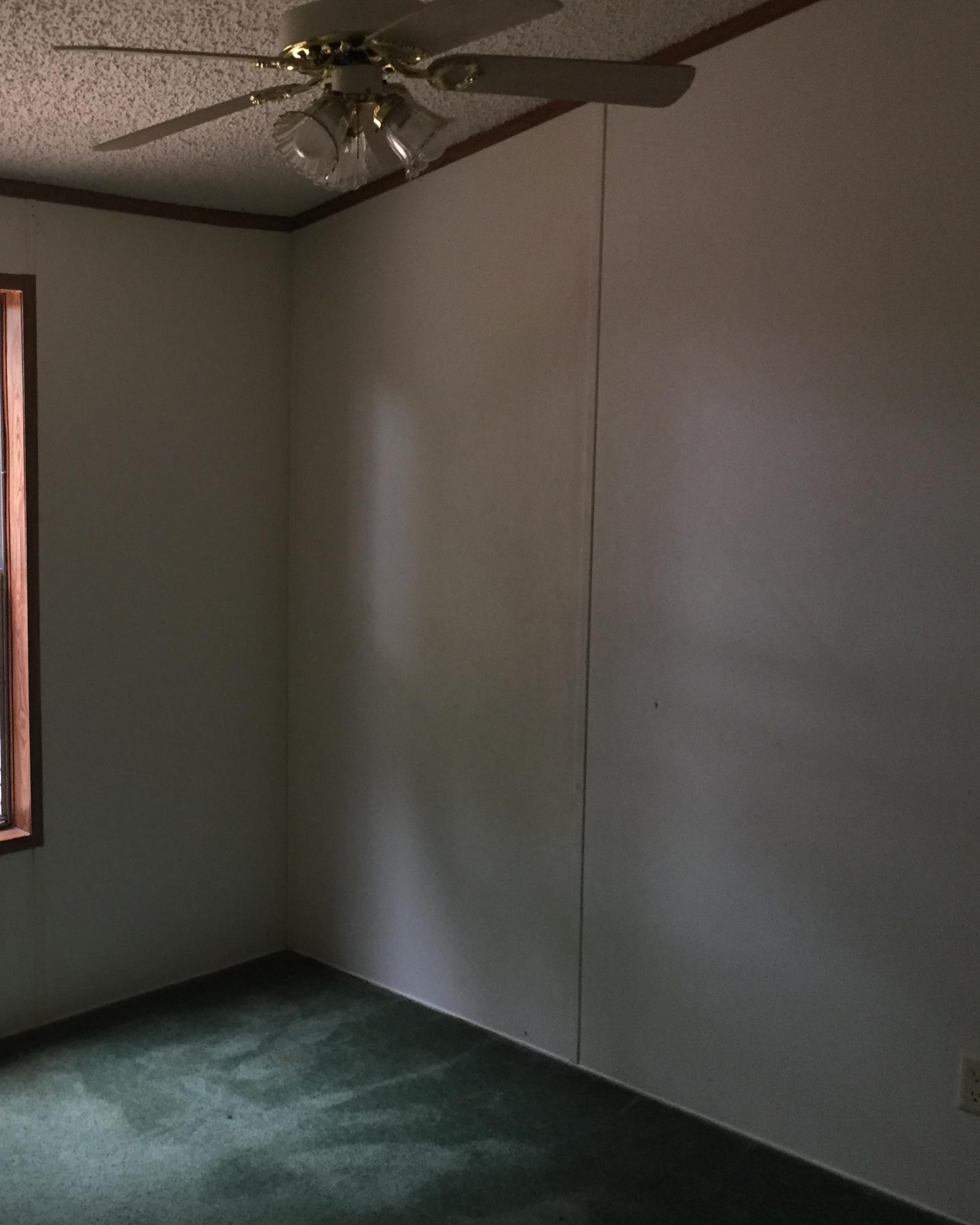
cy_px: 616
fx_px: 1378
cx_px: 231
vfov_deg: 47.9
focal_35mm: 38
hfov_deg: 38.1
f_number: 2.2
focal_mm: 4.15
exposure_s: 1/30
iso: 125
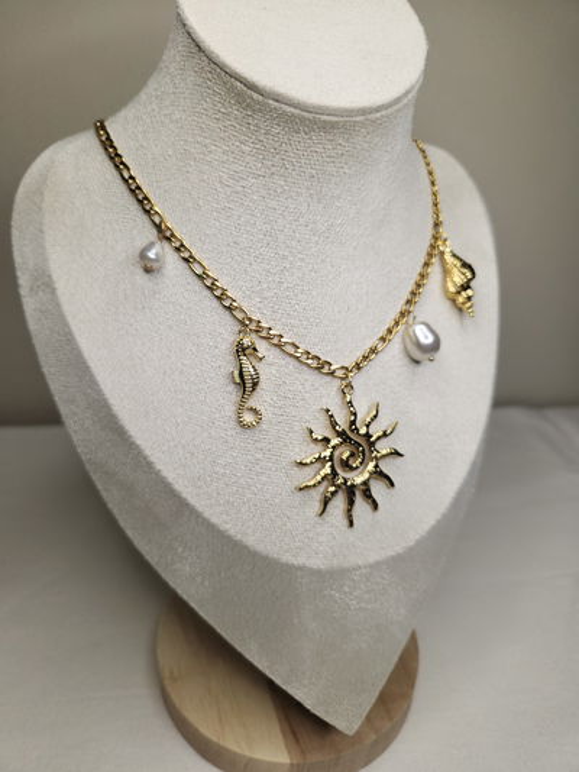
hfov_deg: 58.9
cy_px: 386
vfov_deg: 73.9
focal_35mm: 23
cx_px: 290
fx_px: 513
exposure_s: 1/50
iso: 50
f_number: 1.8
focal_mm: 5.4
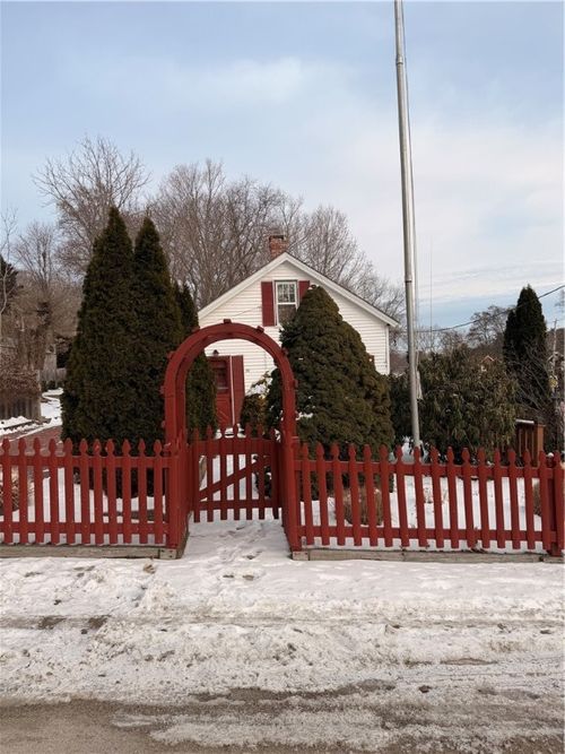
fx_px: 522
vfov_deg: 71.6
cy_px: 377
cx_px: 282
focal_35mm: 24
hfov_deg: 56.8
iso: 80
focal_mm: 6.76
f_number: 1.78
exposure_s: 1/2703
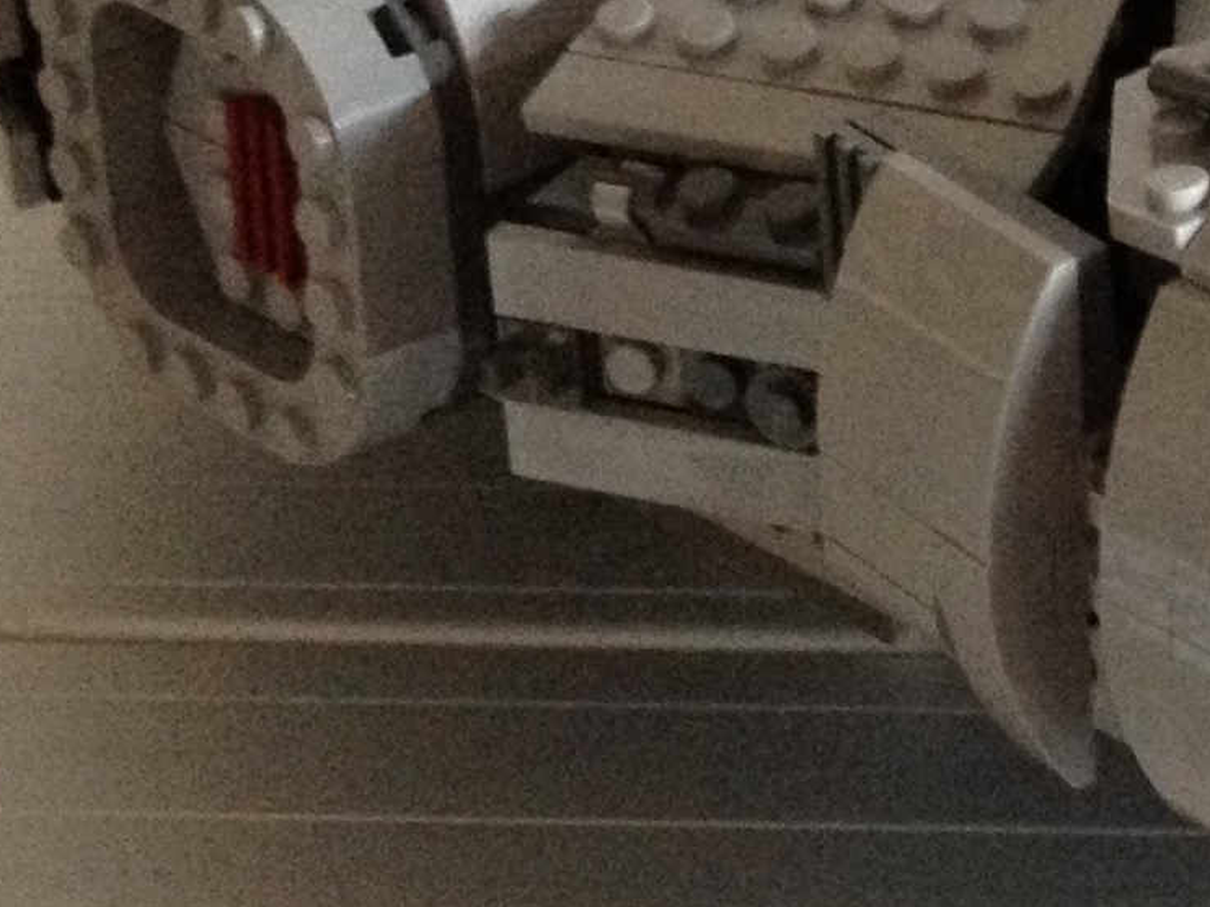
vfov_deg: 9.5
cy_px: -67
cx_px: 1750
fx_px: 5381
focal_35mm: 154
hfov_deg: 12.3
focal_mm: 4.28
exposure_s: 1/20
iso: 250
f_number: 2.4
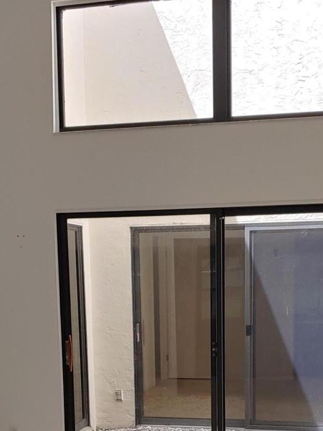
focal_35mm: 55
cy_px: 372
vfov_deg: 33.4
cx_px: 178
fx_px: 684
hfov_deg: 26.6
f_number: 1.5
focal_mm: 4.23
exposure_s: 1/571
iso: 50
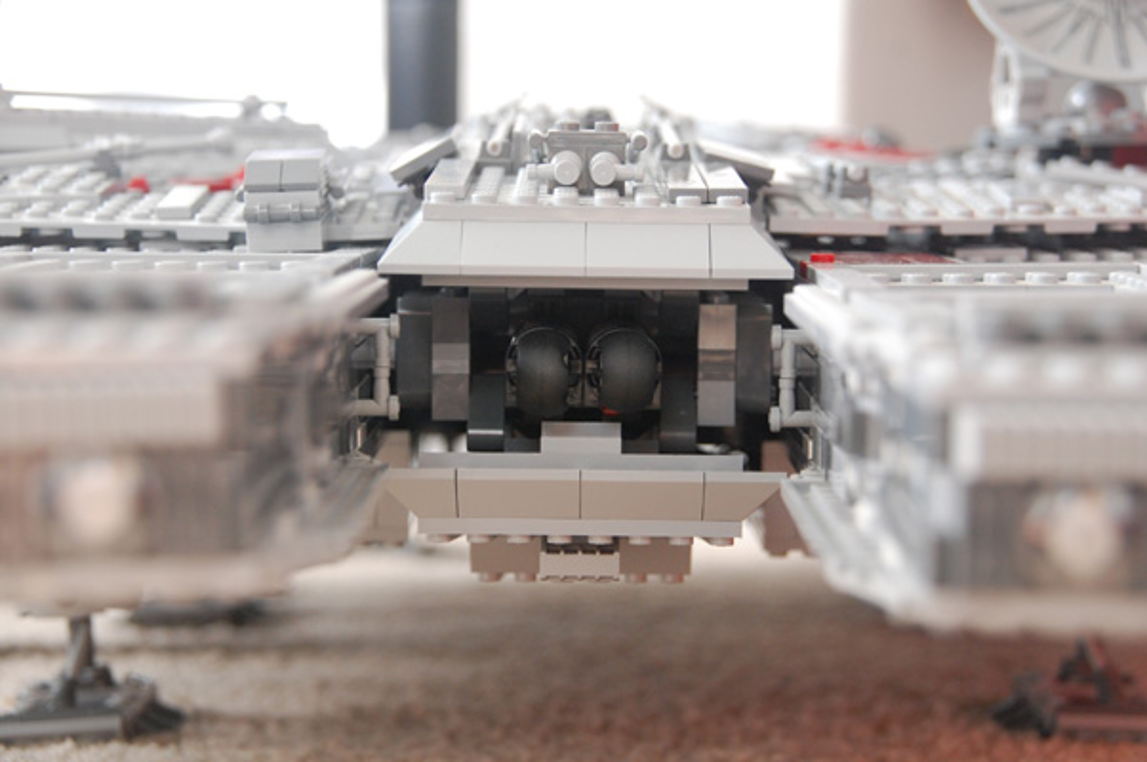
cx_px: 574
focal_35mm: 108
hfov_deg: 18.9
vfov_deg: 12.7
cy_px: 381
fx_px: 3437
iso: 900
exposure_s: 1/30
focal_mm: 72
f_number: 5.3
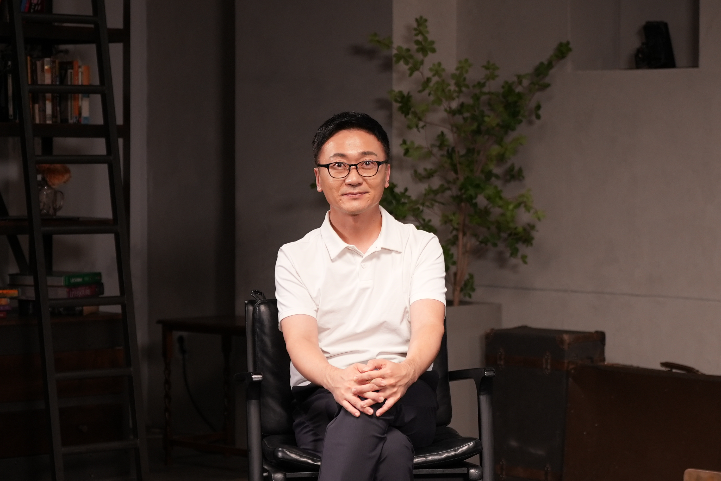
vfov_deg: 13.1
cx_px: 360
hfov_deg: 19.4
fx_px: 2104
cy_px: 240
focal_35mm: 105
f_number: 2.8
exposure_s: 1/125
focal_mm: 70
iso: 1600
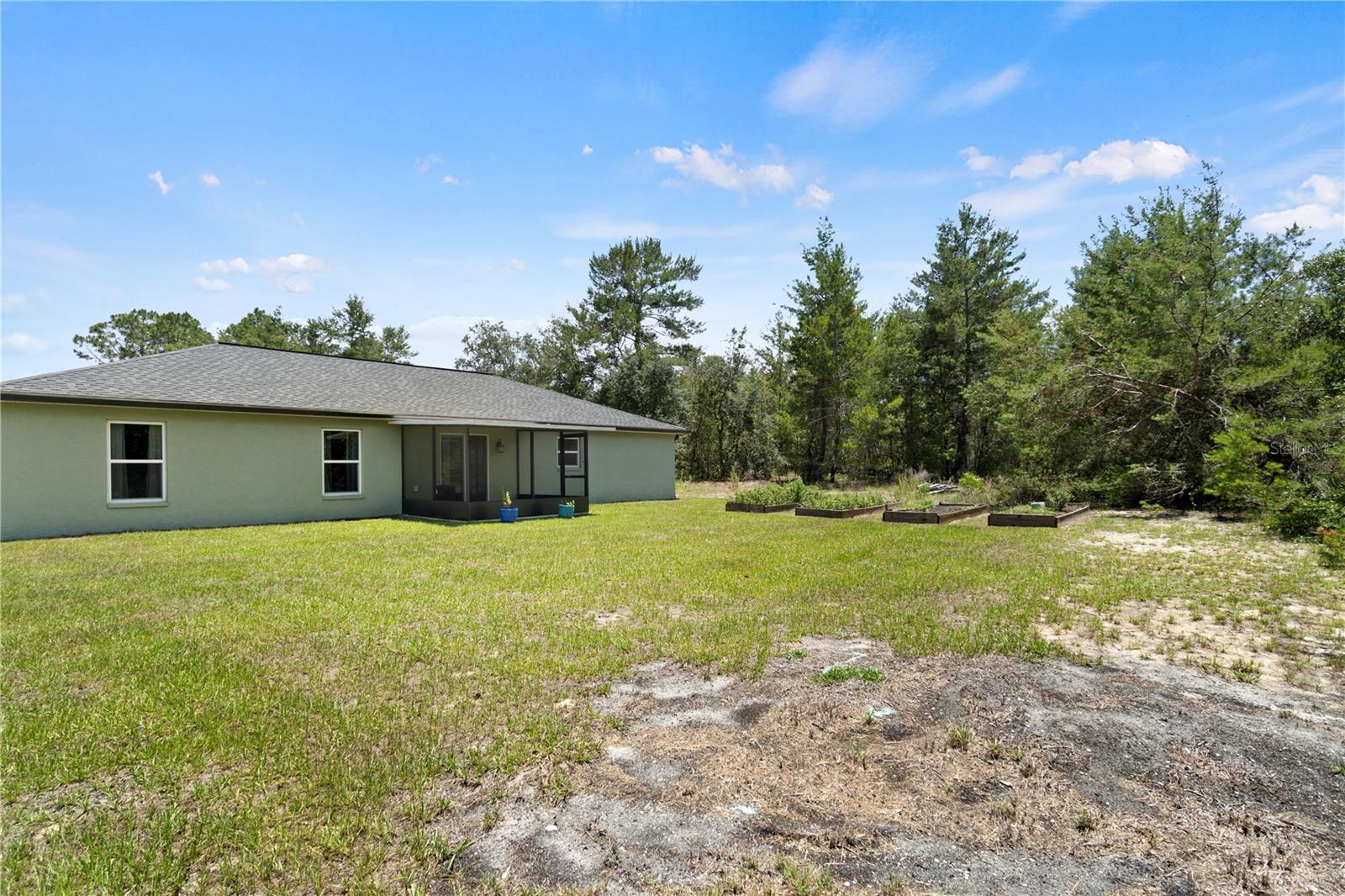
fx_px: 616
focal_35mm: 16
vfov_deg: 72.0
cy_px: 448
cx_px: 672
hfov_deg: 95.0
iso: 100
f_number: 8
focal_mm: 11
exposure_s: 1/250
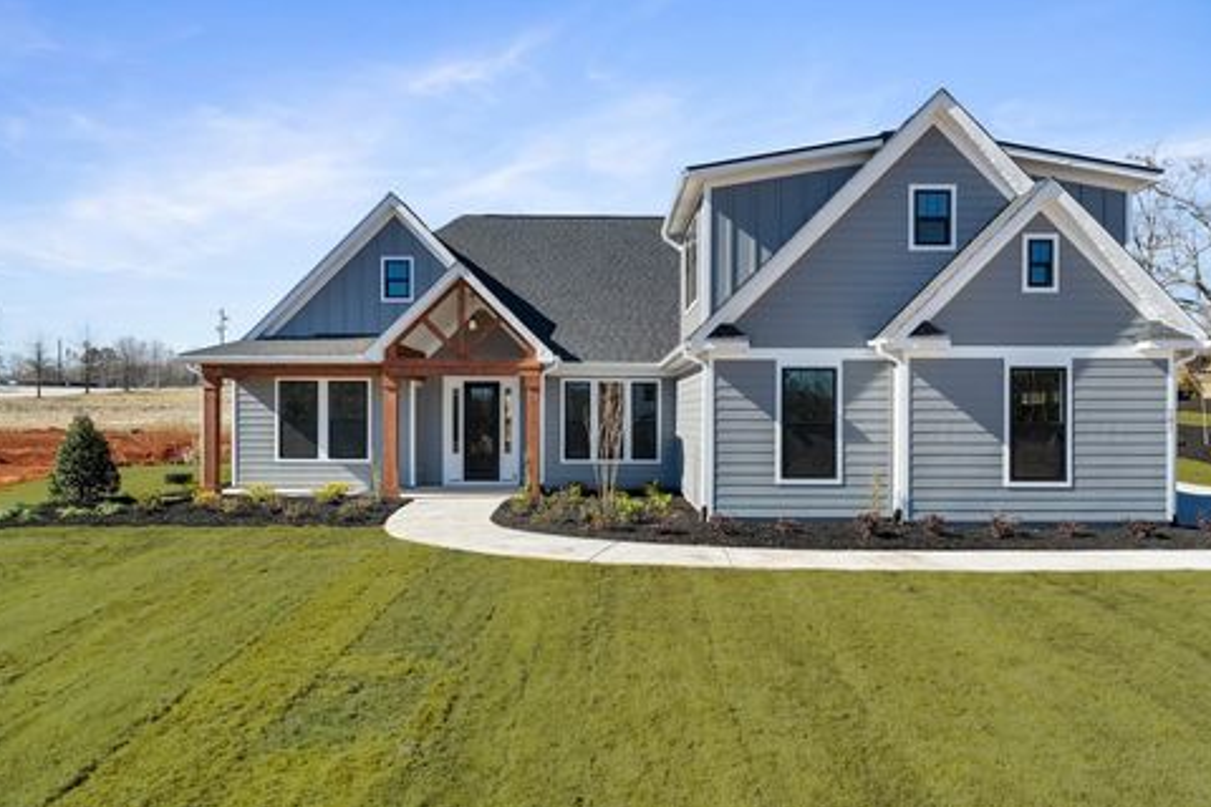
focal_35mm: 25
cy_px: 417
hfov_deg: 71.5
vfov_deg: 51.3
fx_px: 841
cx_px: 616
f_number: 6.3
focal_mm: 24
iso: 100
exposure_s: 1/400
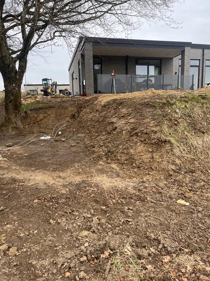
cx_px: 105
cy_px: 140
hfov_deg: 53.1
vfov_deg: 67.3
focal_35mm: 26
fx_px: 210
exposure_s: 1/358
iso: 50
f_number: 1.6
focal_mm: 5.1
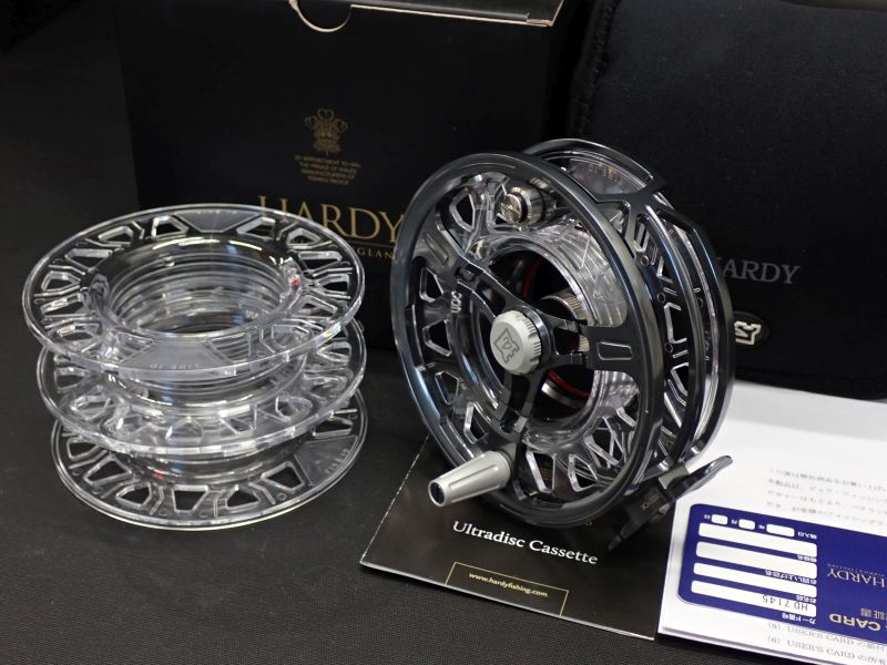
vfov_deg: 32.9
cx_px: 444
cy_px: 332
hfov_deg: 42.9
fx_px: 1127
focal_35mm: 44
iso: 250
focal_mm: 7.84
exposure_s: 1/40
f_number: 2.9
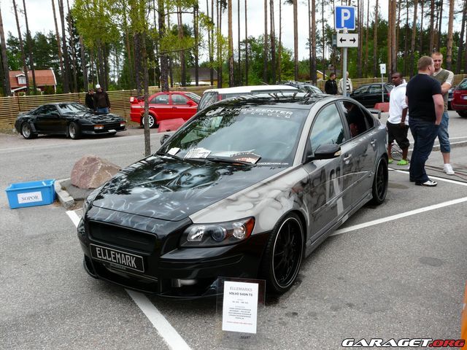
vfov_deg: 41.8
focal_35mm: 34
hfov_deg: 54.0
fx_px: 459
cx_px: 234
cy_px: 175
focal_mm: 5.6
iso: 100
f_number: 5.6
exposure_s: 1/200
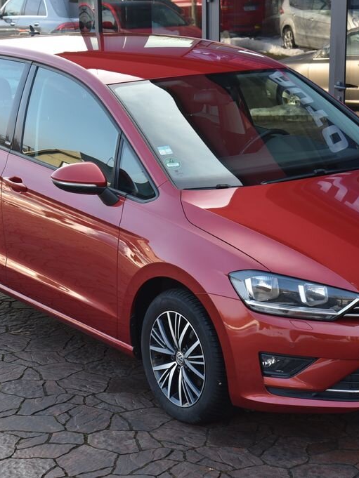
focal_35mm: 94
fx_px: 1299
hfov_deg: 15.7
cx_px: 211
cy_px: 239
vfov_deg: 20.9
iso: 500
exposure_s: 1/200
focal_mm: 65
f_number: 7.1
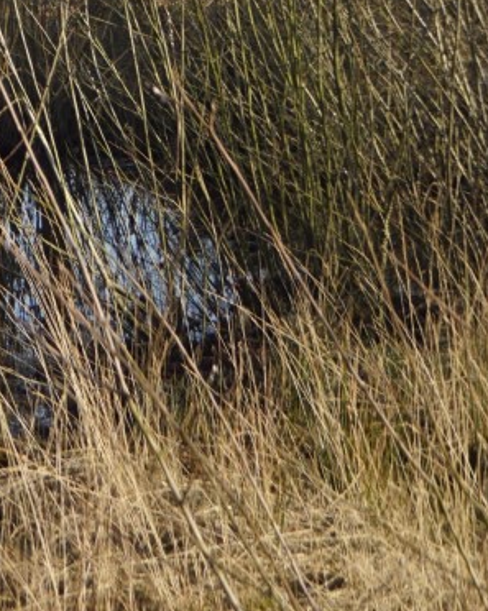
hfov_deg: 9.6
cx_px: -833
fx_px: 2440
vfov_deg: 13.7
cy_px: -210
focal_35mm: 135
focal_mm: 22
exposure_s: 1/640
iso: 200
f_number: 7.1
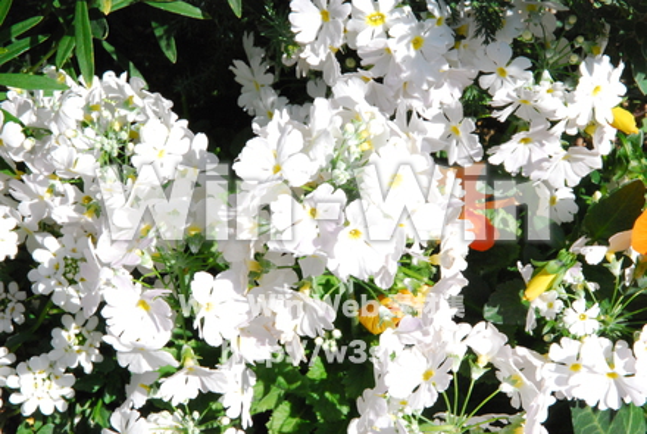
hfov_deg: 19.4
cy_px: 217
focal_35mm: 105
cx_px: 324
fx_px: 1890
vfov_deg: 13.1
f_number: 29
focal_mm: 70
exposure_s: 1/200
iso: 1600
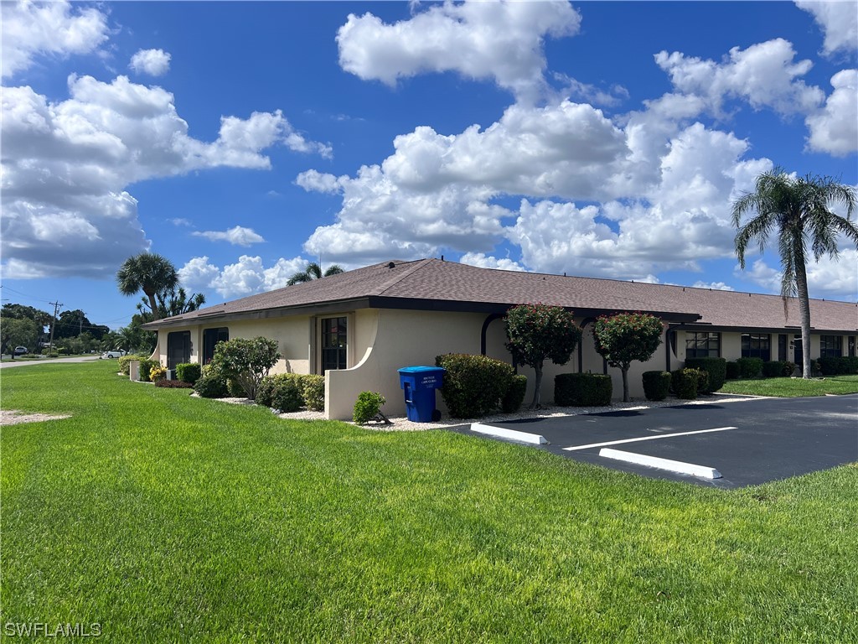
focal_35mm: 26
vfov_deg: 53.1
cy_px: 322
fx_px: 644
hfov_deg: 67.3
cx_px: 429
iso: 50
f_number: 1.5
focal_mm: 5.7
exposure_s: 1/8696
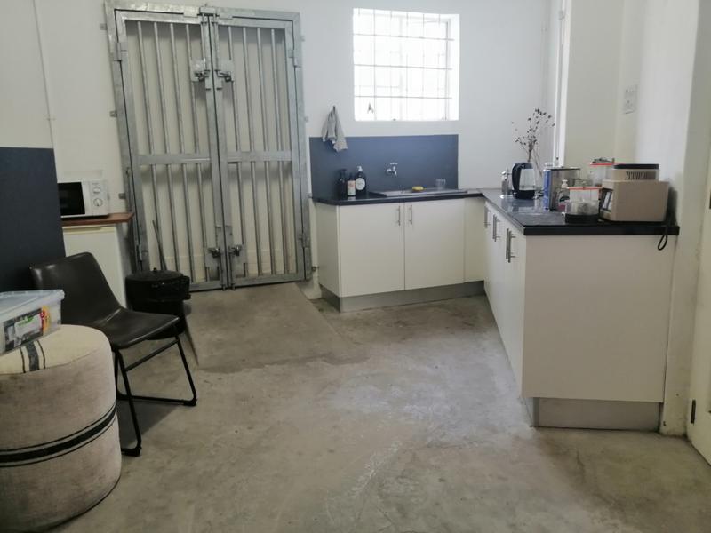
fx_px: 534
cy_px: 266
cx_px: 356
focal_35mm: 26
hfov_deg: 67.3
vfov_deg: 53.1
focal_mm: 3.96
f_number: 1.8
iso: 200
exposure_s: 1/33.3
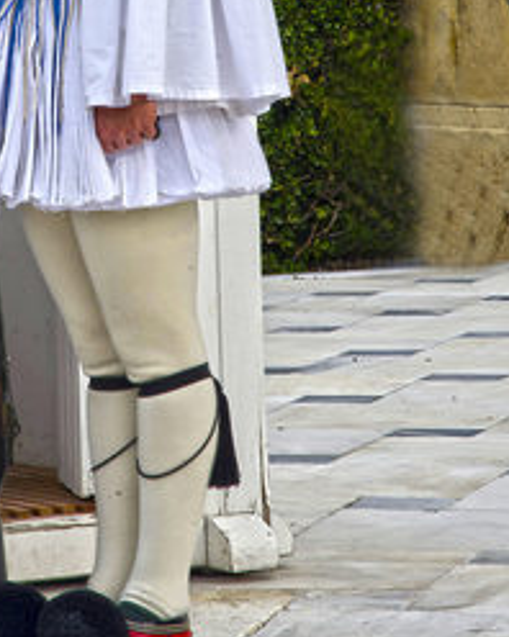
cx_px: 85
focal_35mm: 273
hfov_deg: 5.7
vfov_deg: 7.1
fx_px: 5147
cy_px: 36
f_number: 22
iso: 200
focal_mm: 120
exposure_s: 1/30
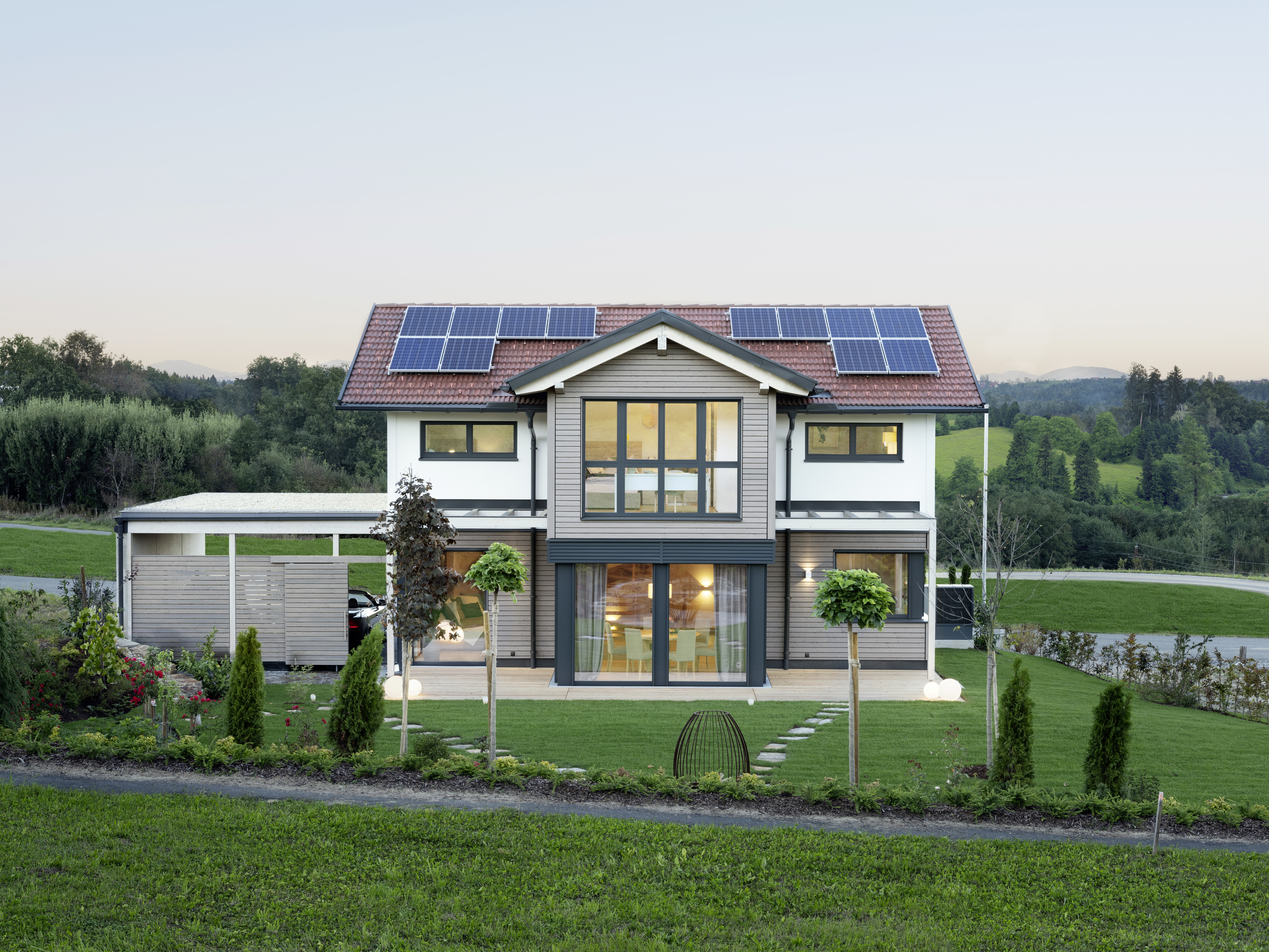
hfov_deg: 37.5
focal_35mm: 51
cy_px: 476
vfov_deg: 28.6
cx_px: 634
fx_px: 1870
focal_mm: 64
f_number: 16
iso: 100
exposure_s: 1/4
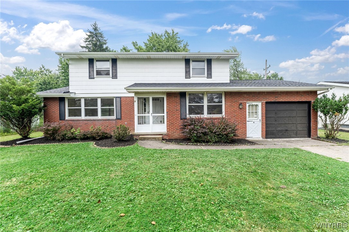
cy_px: 116
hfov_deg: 94.7
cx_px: 174
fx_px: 161
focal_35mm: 17
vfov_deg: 71.7
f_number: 4.5
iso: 100
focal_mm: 16.6
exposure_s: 1/320
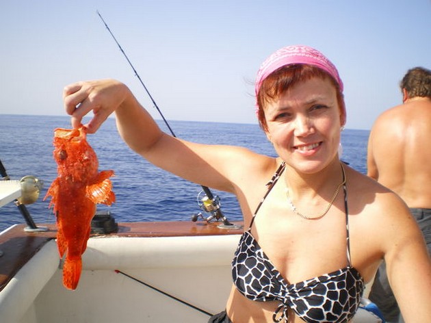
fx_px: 448
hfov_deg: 51.4
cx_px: 216
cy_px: 162
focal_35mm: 36
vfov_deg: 39.6
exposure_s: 1/320
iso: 50
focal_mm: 6.3
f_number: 4.6
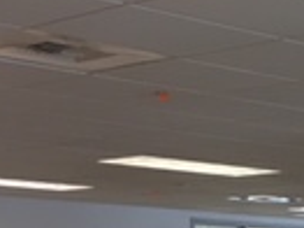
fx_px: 1246
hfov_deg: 13.0
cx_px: 494
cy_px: 340
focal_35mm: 142
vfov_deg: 10.1
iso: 64
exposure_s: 1/30
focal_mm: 4.15
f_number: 2.2
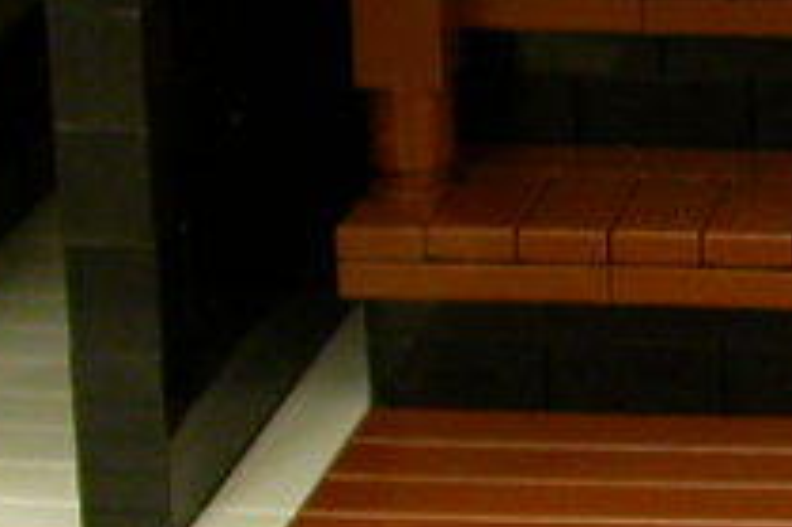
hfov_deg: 10.1
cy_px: -277
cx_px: 1398
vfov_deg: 7.0
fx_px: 4265
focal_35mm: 194
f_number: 2.6
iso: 100
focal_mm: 7.85
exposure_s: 1/2.5
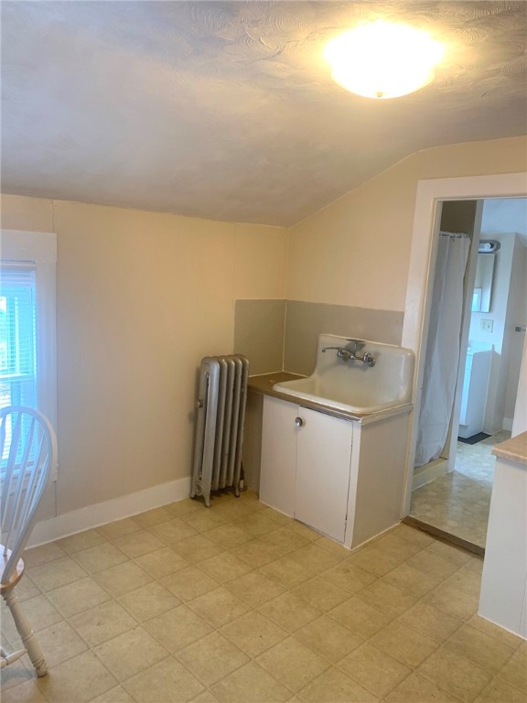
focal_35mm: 26
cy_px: 352
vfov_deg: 67.3
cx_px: 264
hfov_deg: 53.1
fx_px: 528
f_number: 1.8
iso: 80
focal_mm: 4.25
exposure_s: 1/60
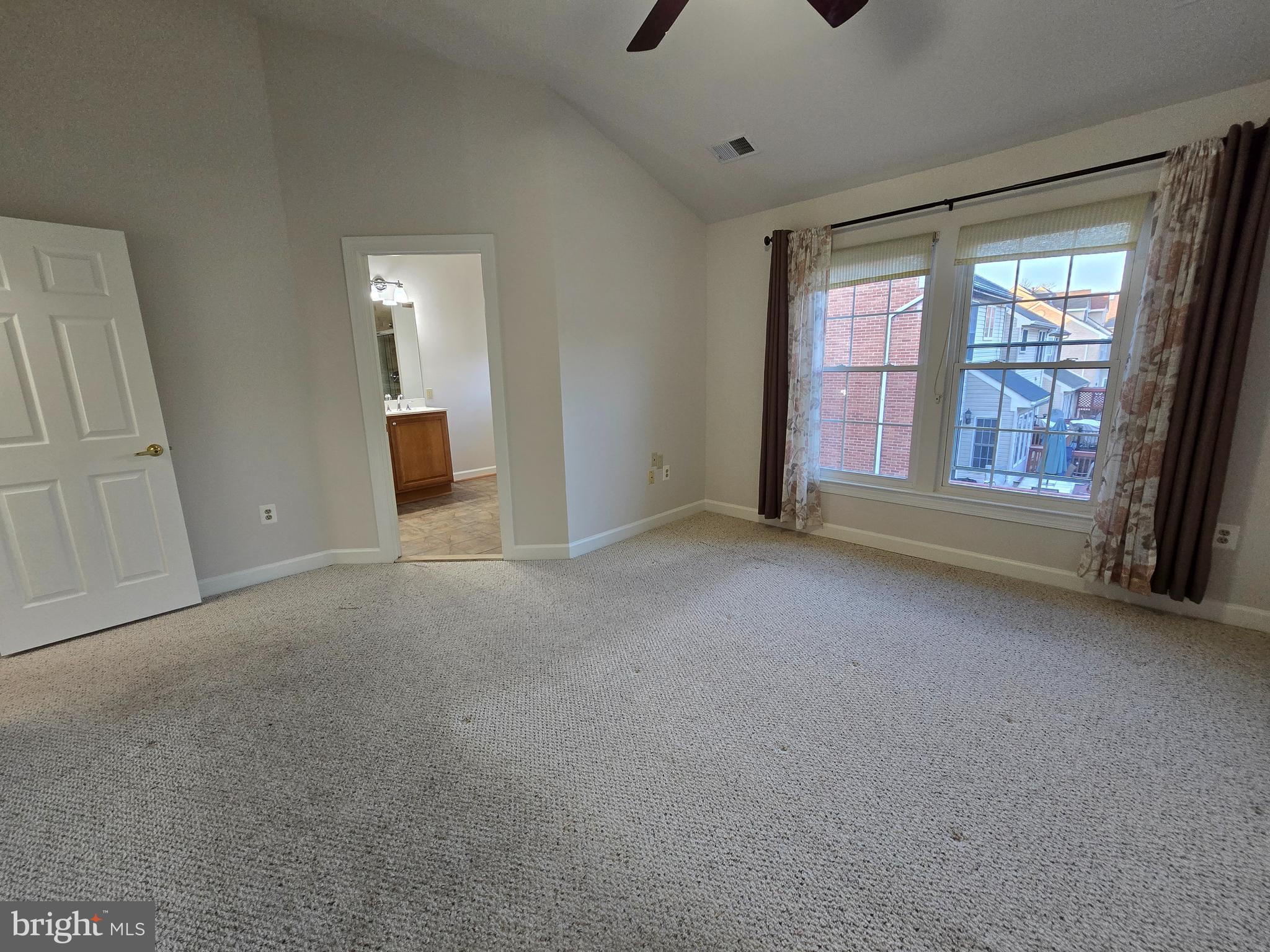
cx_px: 635
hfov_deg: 106.2
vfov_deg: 89.9
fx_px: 477
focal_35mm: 13
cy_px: 476
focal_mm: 2.2
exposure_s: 1/60
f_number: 2.2
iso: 200
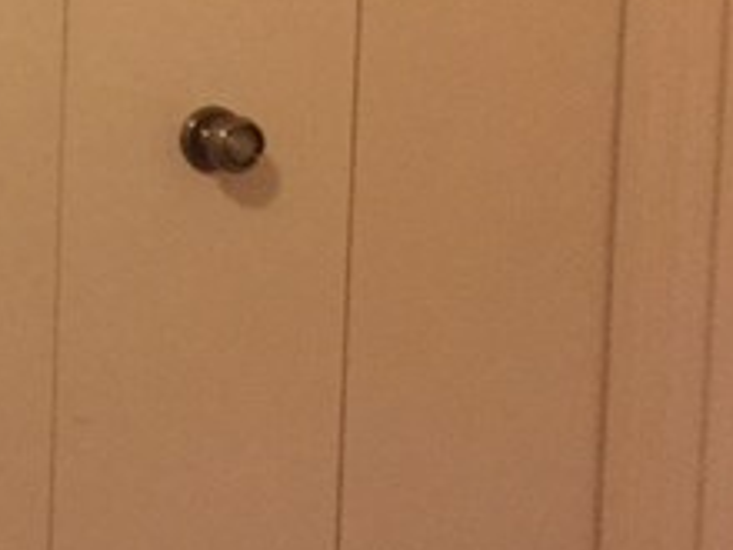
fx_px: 2859
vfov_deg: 10.9
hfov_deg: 12.6
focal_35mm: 135
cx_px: -773
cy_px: 33
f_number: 2.2
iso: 125
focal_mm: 4.15
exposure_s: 1/30
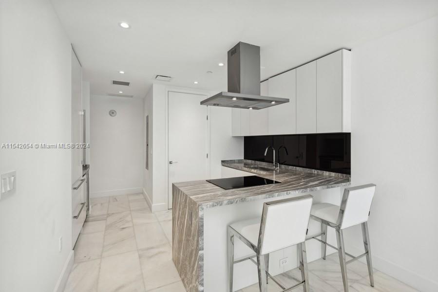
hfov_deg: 96.7
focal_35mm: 16
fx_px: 195
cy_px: 146
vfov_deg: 73.8
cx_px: 219
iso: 200
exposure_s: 1/13
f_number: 9
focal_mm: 16
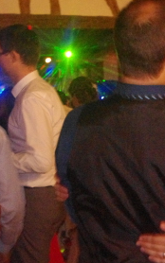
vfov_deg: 20.5
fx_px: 726
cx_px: 213
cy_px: 90
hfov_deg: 12.6
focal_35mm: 101
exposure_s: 1/25
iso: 10000
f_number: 4
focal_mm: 30.63
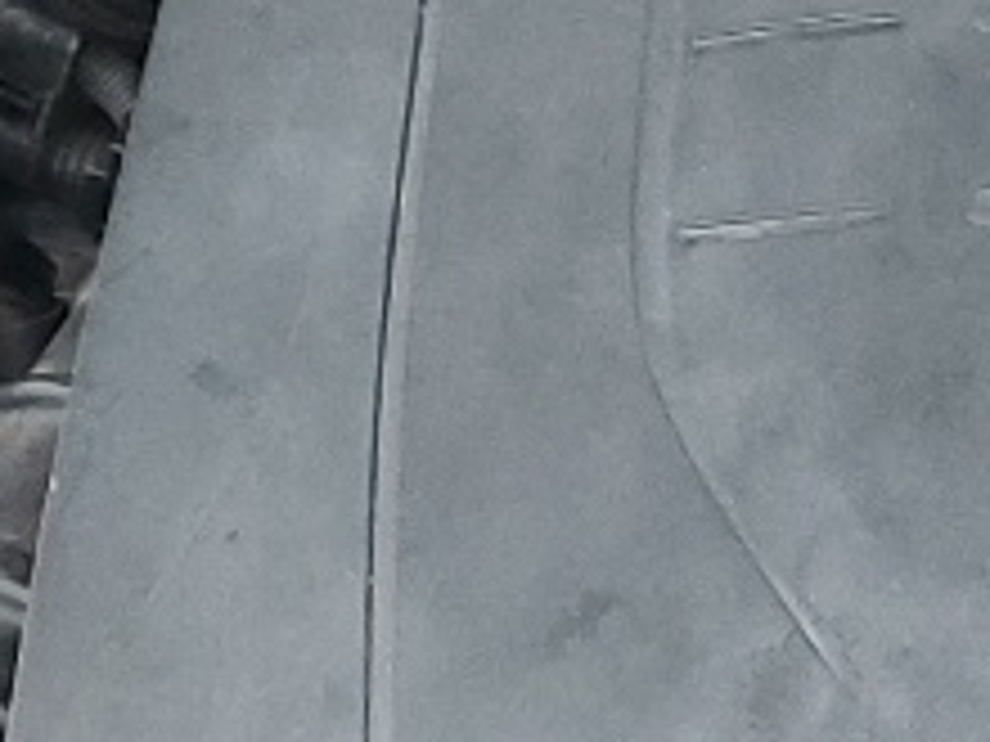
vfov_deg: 7.8
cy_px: 1007
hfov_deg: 10.1
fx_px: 5405
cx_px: 1462
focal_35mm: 189
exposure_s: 1/120
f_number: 1.5
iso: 79
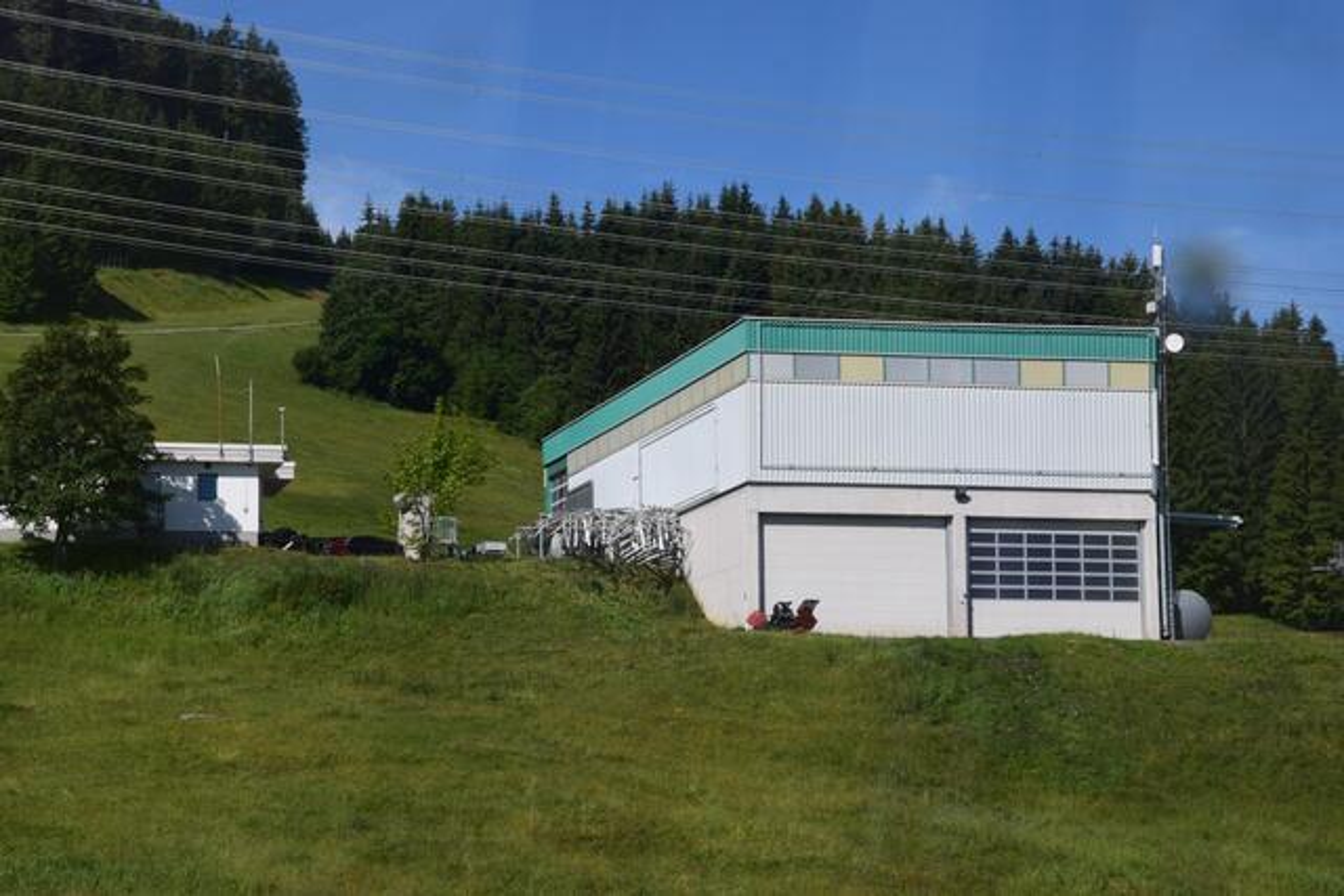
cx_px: 672
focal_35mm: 99
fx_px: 3697
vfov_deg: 13.8
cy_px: 448
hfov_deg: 20.6
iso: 400
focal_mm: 66
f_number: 10
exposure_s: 1/320
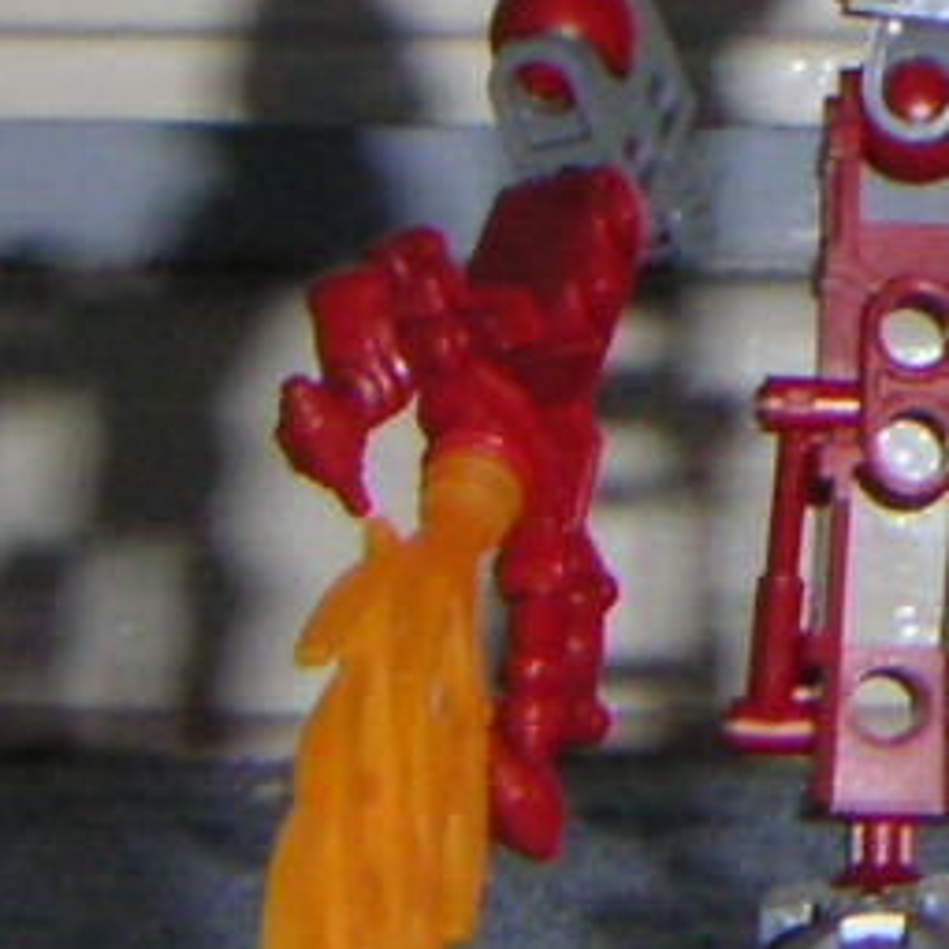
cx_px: 1068
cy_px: -138
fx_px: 5087
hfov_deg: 10.5
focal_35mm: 164
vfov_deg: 10.5
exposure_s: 1/45
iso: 200
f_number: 6.7
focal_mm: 4.8
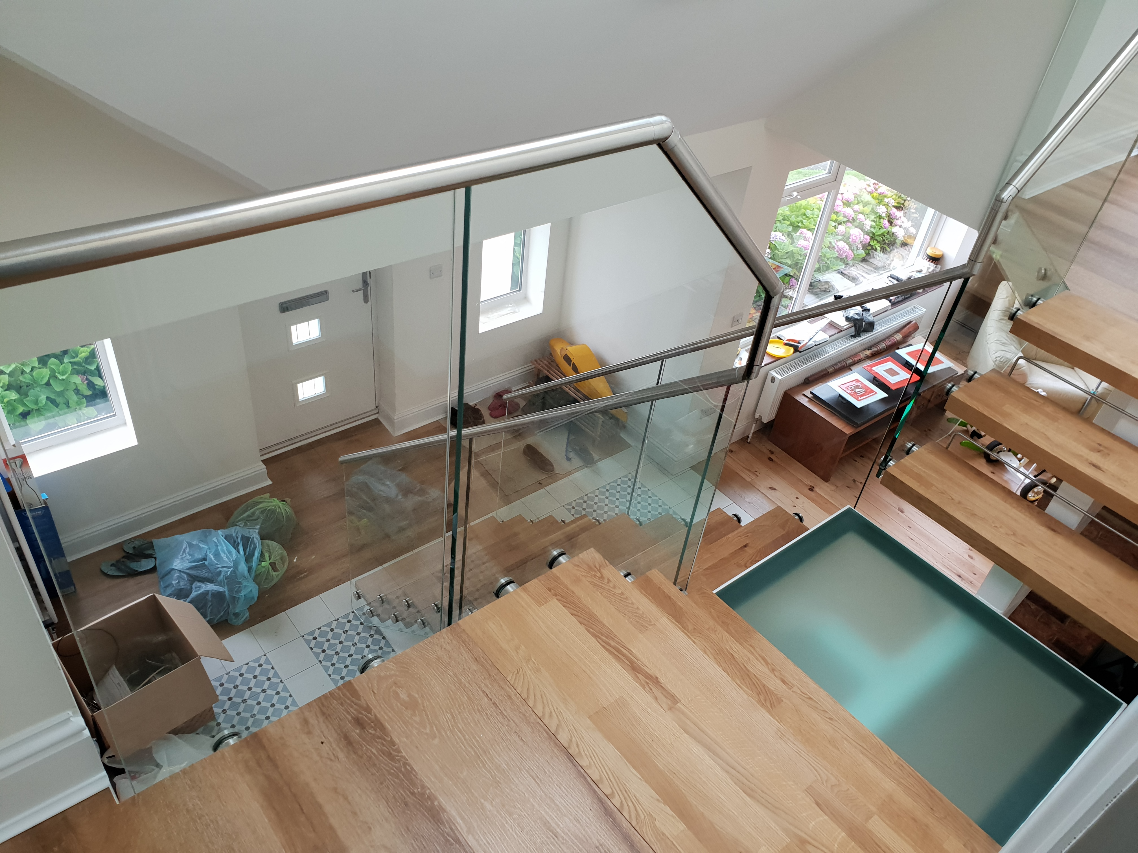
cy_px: 426
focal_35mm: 26
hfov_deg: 67.3
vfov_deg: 53.1
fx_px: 855
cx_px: 569
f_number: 2.4
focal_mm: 4.3
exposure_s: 1/50
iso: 160
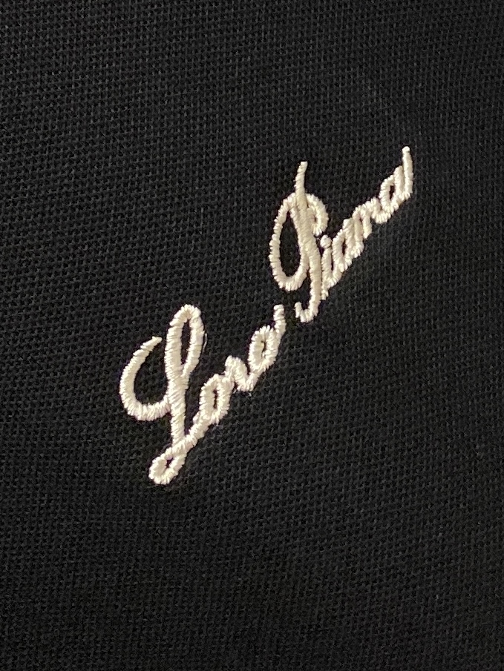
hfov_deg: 53.1
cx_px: 252
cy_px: 336
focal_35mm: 26
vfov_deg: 67.3
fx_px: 505
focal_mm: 4.25
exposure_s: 1/121
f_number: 1.8
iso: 125
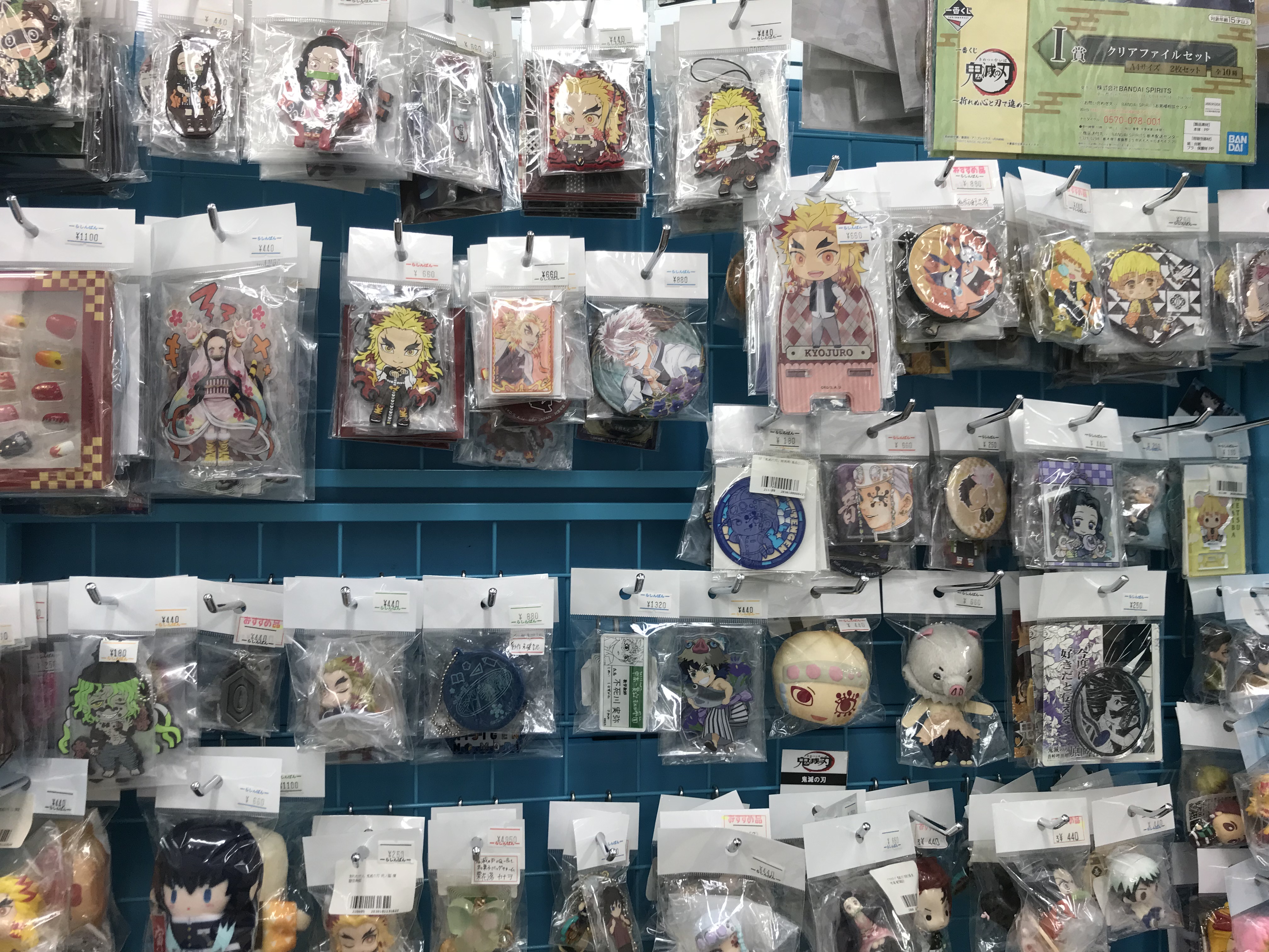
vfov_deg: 49.7
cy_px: 476
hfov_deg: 63.4
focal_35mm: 28
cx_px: 634
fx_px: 1026
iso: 32
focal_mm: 3.99
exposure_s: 1/100
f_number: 1.8
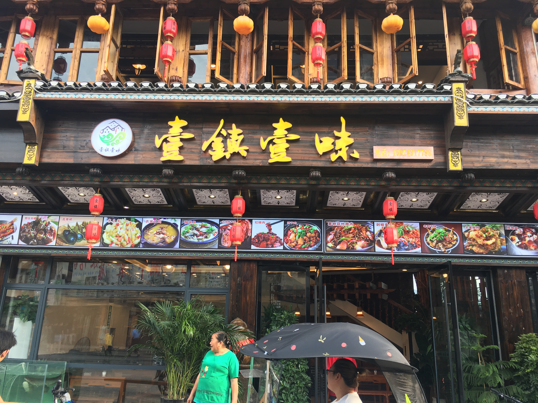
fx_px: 451
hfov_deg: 61.7
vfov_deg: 48.2
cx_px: 269
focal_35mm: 29
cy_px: 202
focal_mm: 4.15
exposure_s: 1/103
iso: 25
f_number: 2.2
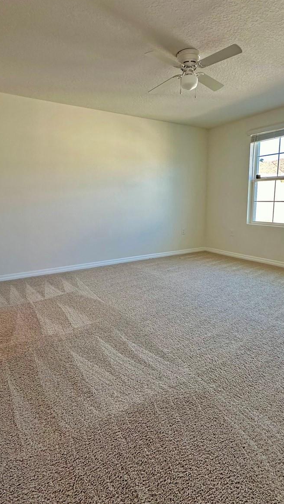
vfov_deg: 83.8
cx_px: 156
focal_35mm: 21
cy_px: 248
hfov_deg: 53.5
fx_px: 281
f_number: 2.2
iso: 160
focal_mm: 2.22
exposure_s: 1/120
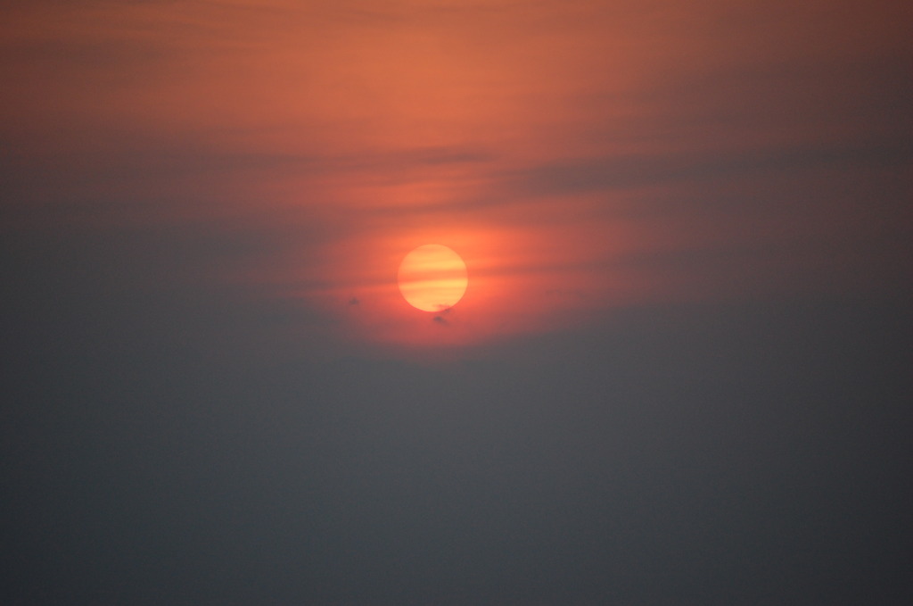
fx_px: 7595
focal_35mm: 300
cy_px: 303
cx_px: 456
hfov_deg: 6.9
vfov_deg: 4.6
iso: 400
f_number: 5.6
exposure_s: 1/640
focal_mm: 200
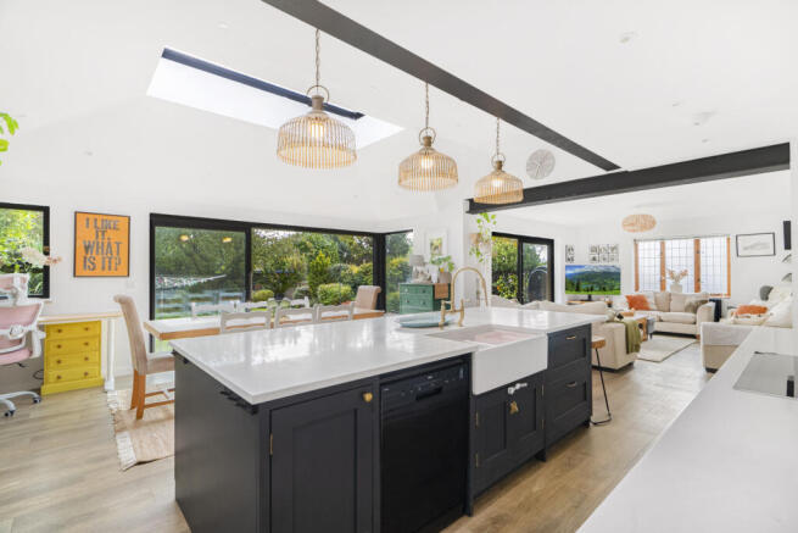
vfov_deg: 73.8
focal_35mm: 16
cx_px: 399
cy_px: 266
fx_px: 355
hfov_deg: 96.7
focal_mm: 16
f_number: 7.1
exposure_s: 1/15
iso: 800
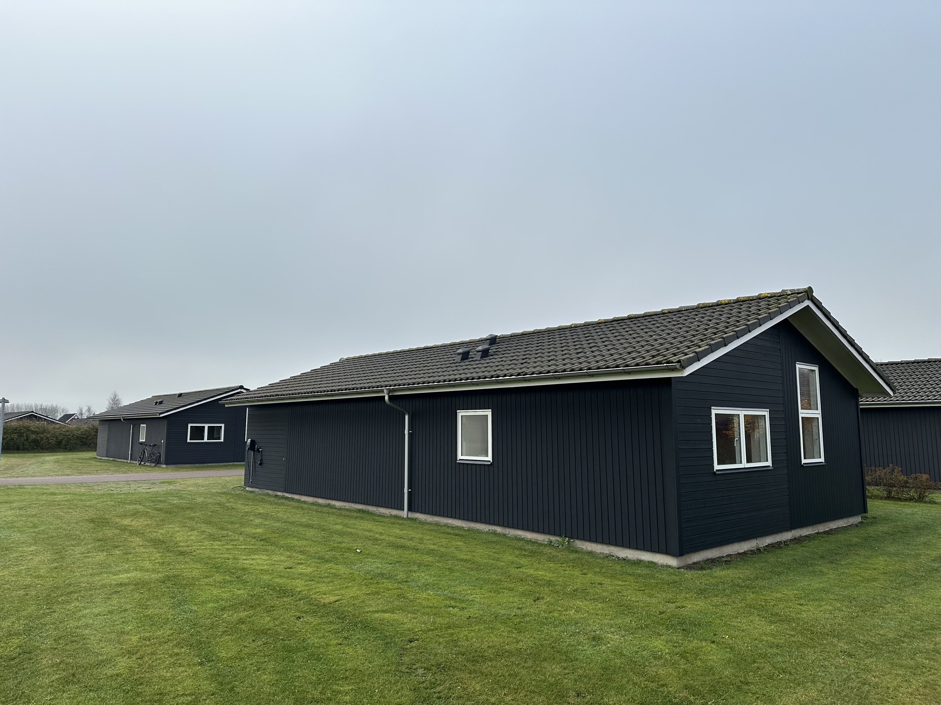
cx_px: 470
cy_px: 352
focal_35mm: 24
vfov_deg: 56.8
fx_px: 652
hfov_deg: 71.6
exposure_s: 1/1949
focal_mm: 6.86
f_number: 1.78
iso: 80
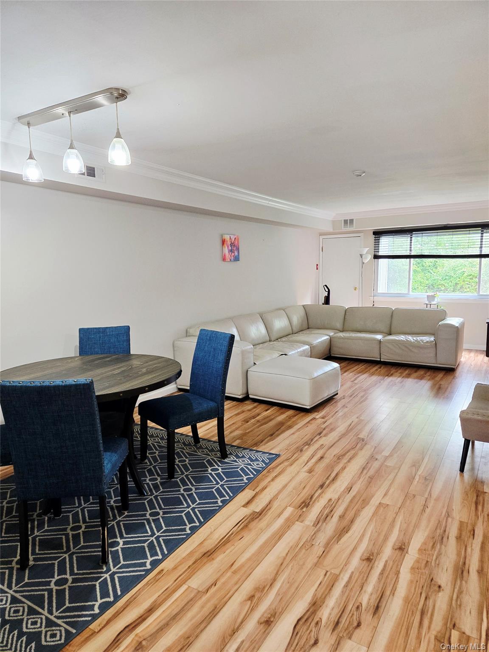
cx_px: 244
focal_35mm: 23
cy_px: 326
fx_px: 433
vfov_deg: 73.9
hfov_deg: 58.9
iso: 200
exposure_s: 1/120
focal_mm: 5.4
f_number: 1.8
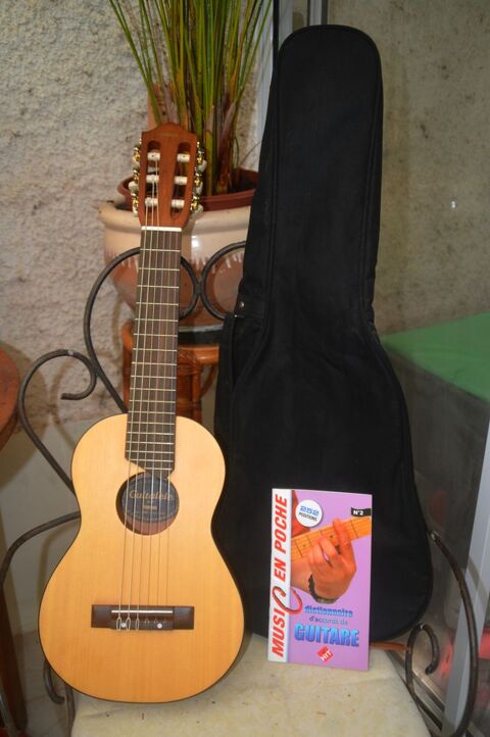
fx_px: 675
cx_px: 245
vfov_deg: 57.3
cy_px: 368
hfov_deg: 39.9
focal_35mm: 33
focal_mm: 22
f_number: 3.5
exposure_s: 1/200
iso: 100
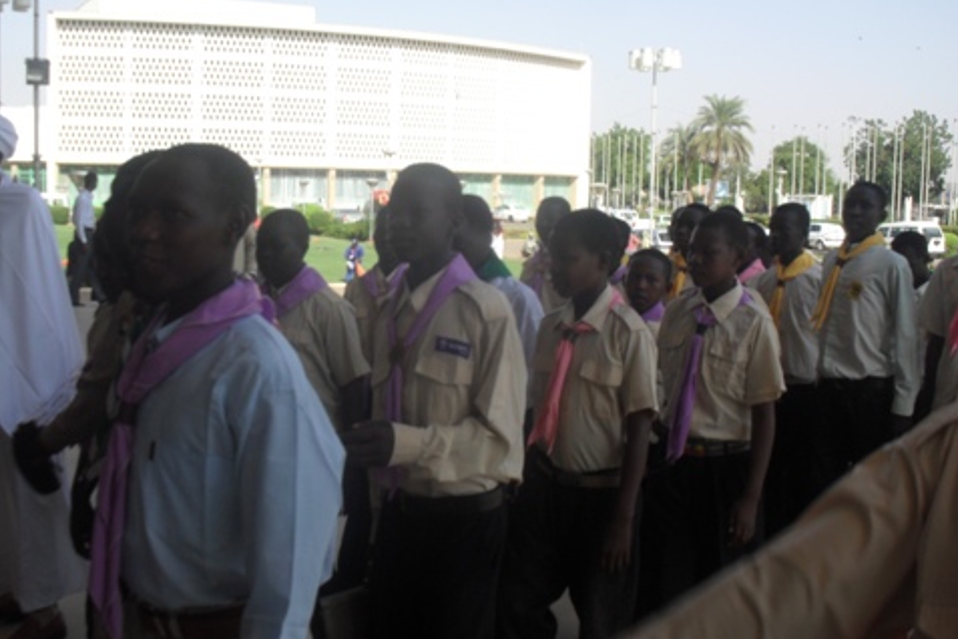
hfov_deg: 44.5
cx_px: 480
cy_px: 293
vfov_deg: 30.5
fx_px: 1171
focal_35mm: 44
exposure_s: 1/125
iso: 100
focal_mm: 7.5
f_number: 9.2
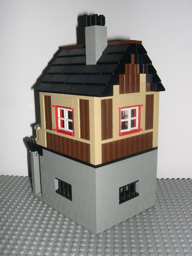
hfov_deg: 37.7
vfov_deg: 49.0
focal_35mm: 38
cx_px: 96
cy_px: 128
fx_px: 281
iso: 100
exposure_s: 1/60
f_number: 7.6
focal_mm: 8
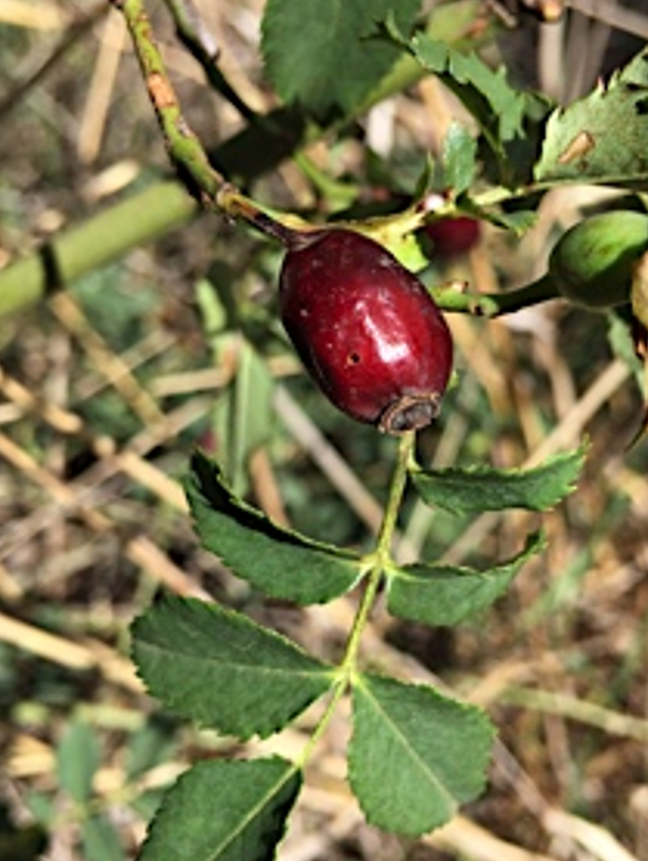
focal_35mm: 40
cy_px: 468
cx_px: 391
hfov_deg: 35.9
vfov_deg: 46.7
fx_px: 997
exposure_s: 1/974
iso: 25
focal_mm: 4.15
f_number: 2.2
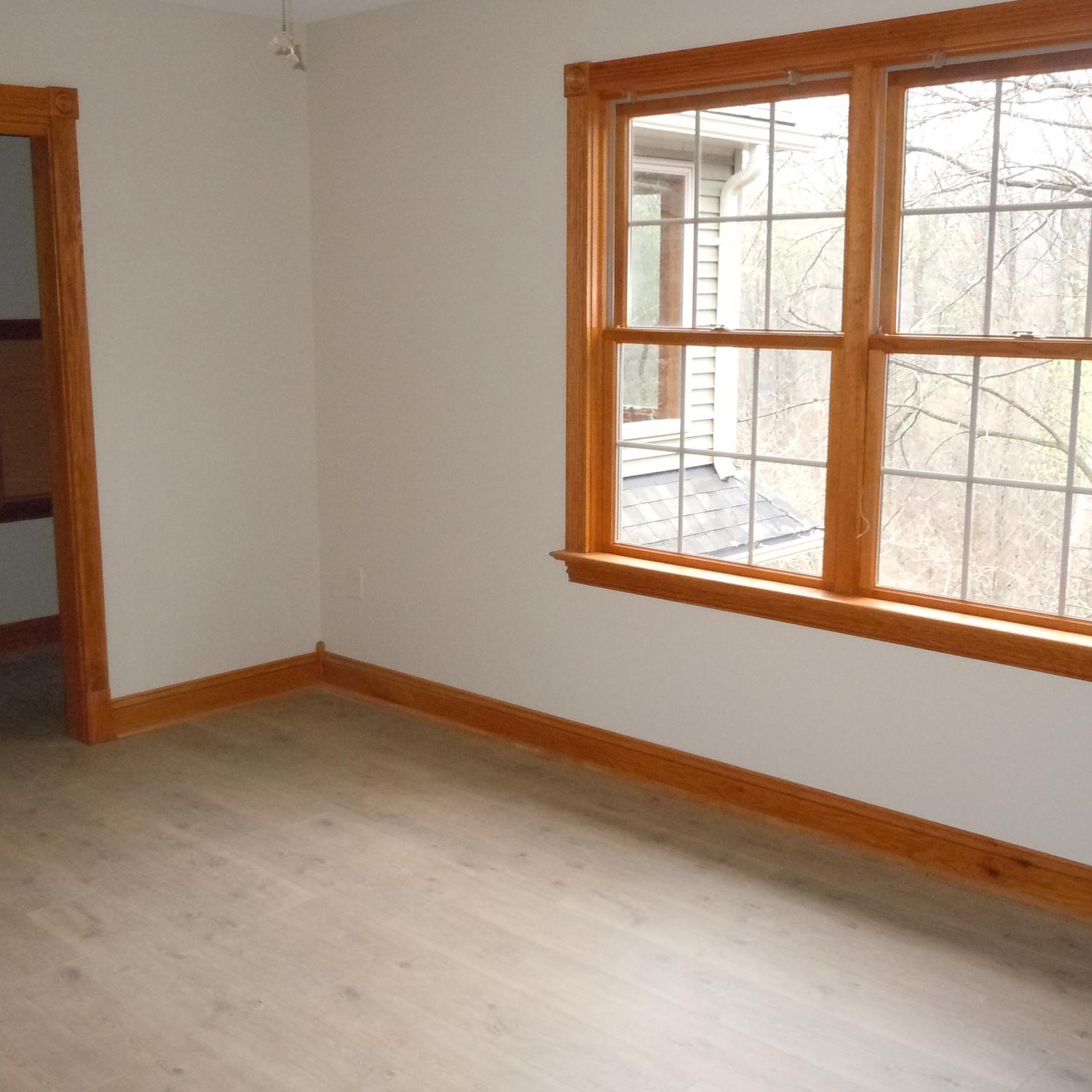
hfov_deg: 42.8
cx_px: 531
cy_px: 545
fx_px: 1392
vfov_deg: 42.8
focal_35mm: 39
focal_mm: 5.9
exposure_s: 1/60
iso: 640
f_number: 4
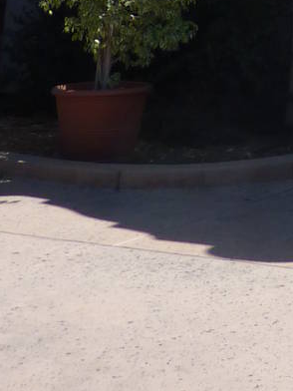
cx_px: 589
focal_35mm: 102
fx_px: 1151
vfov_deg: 16.3
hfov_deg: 12.7
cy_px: -302
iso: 80
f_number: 3.3
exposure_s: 1/800
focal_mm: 4.1
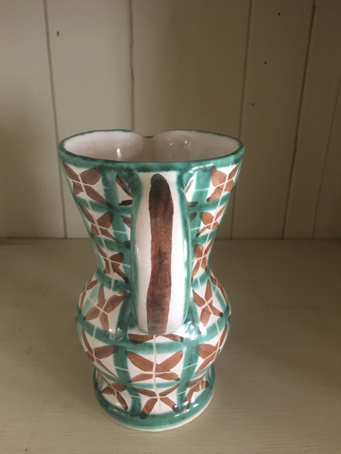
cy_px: 227
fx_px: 381
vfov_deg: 61.7
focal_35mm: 29
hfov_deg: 48.2
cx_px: 170
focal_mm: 4.15
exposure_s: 1/17
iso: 250
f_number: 2.2
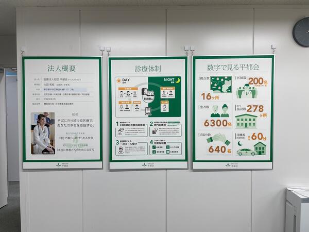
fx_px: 232
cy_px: 116
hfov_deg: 67.3
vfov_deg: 53.1
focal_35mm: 26
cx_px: 154
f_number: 1.6
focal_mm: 4.2
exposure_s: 1/100
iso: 32
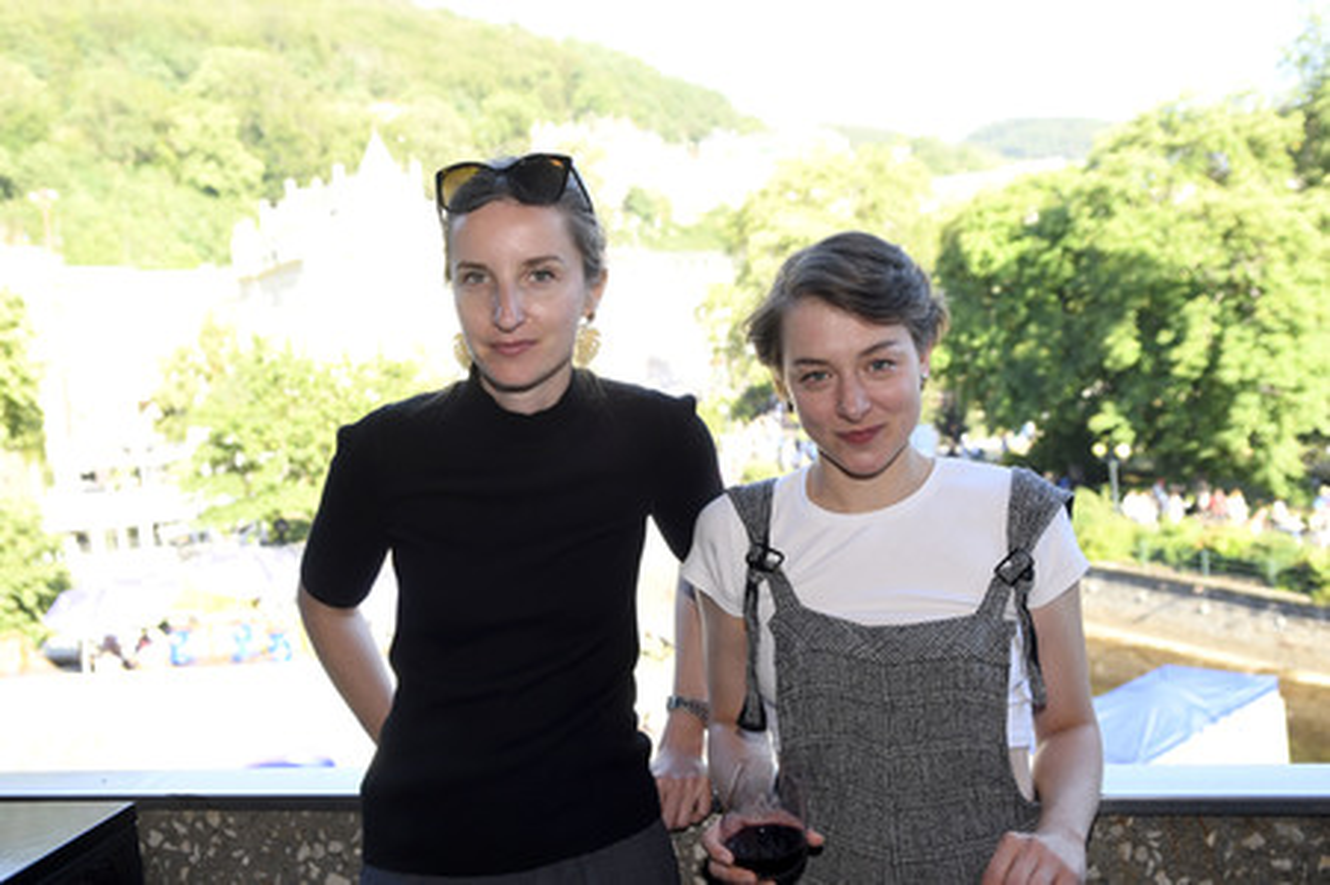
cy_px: 442
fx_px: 1255
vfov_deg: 38.8
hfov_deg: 55.8
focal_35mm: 34
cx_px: 665
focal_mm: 23
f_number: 4
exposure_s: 1/400
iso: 400
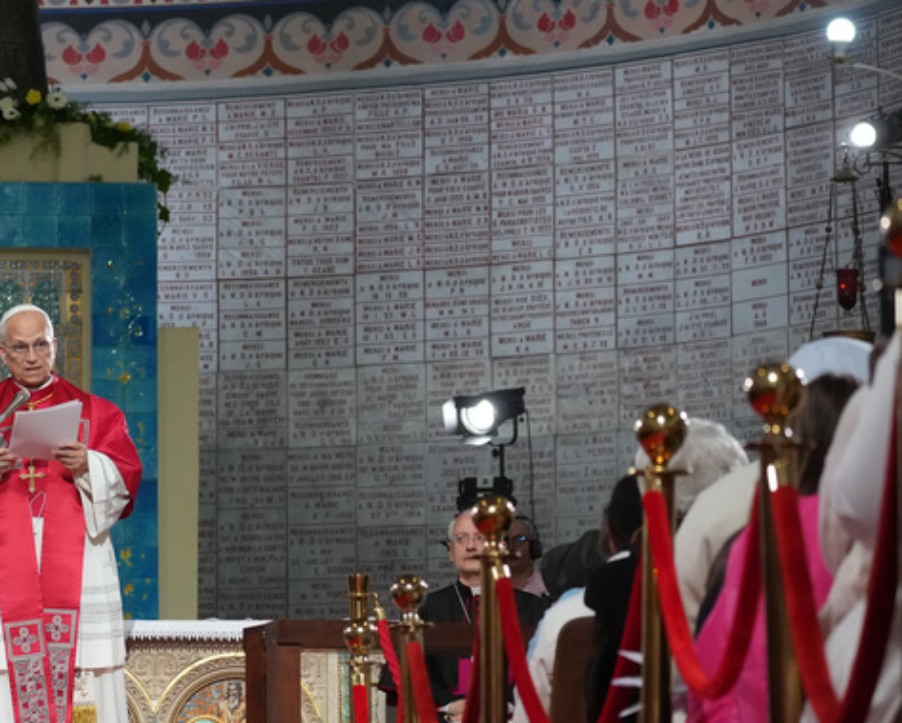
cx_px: 65
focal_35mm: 203
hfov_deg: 9.5
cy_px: 387
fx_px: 5423
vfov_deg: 7.6
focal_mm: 100
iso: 3200
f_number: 5
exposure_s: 1/320
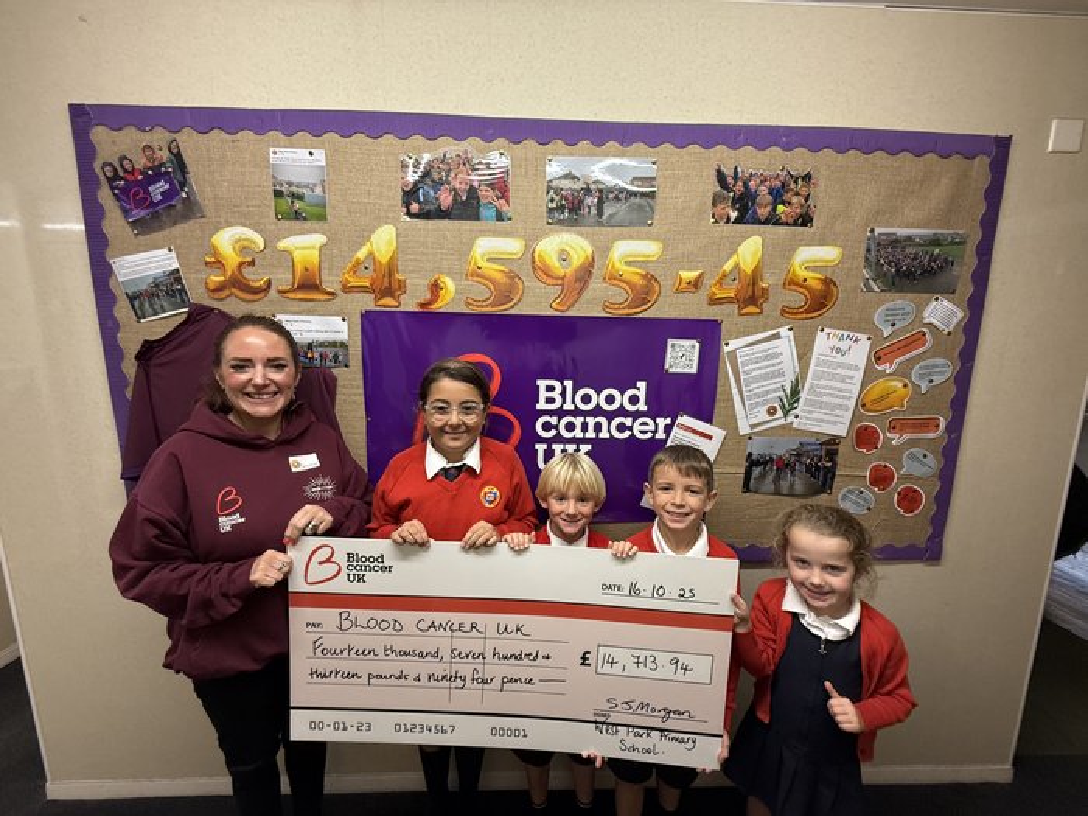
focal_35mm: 14
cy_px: 408
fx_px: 440
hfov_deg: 102.1
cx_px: 544
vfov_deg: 85.7
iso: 320
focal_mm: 2.22
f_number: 2.2
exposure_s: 1/100
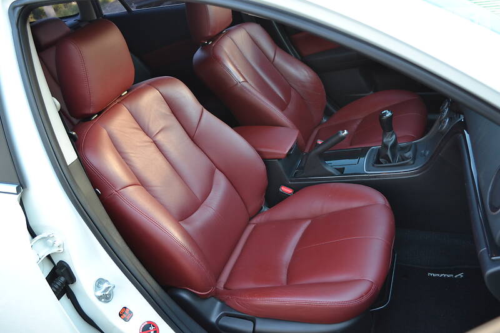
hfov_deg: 57.2
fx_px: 458
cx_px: 250
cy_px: 166
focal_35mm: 33
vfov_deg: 40.0
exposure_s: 1/60
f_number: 4
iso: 400
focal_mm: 22
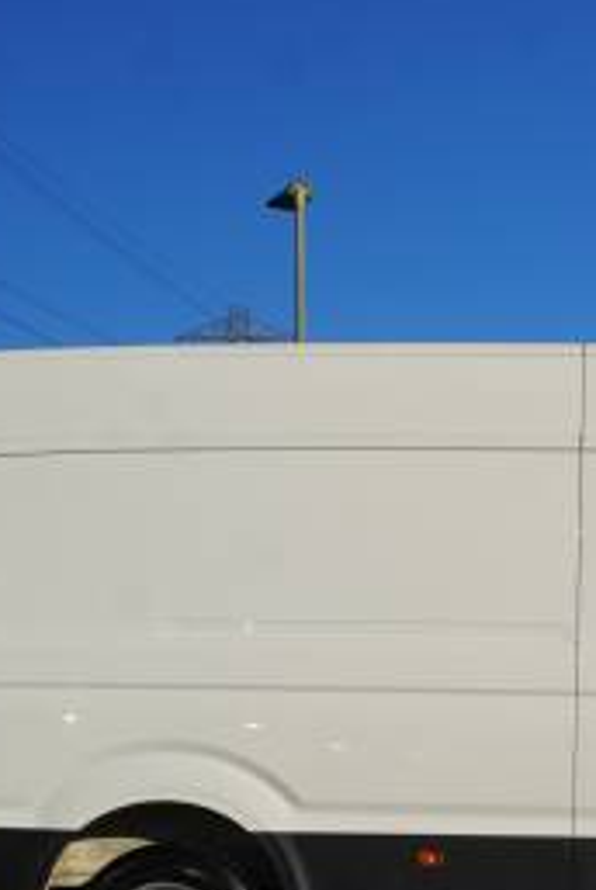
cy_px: 658
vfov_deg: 21.7
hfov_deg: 14.1
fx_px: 2309
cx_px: 783
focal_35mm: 93
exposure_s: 1/200
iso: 100
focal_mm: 25
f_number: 11
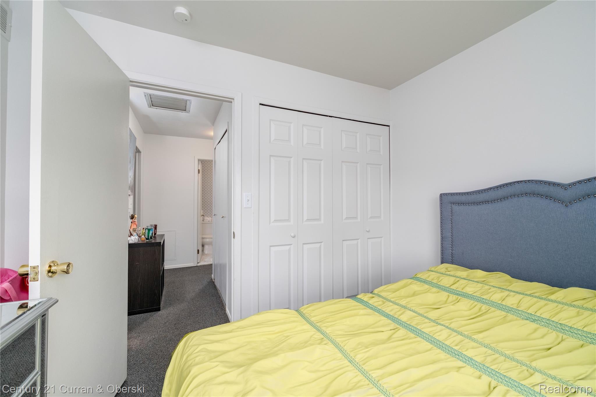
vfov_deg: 77.3
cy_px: 198
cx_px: 298
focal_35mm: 15
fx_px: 248
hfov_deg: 100.4
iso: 640
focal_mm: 10
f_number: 5.6
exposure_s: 1/60
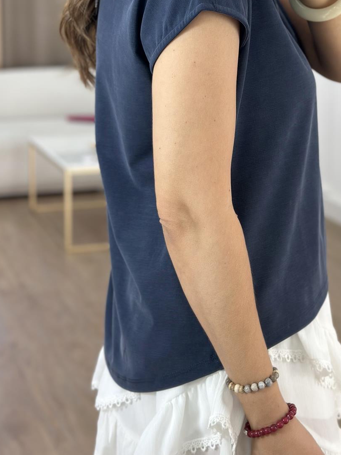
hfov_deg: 20.6
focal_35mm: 71
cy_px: 135
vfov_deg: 27.2
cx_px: 242
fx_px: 933
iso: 80
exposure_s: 1/138
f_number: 1.78
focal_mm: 6.86
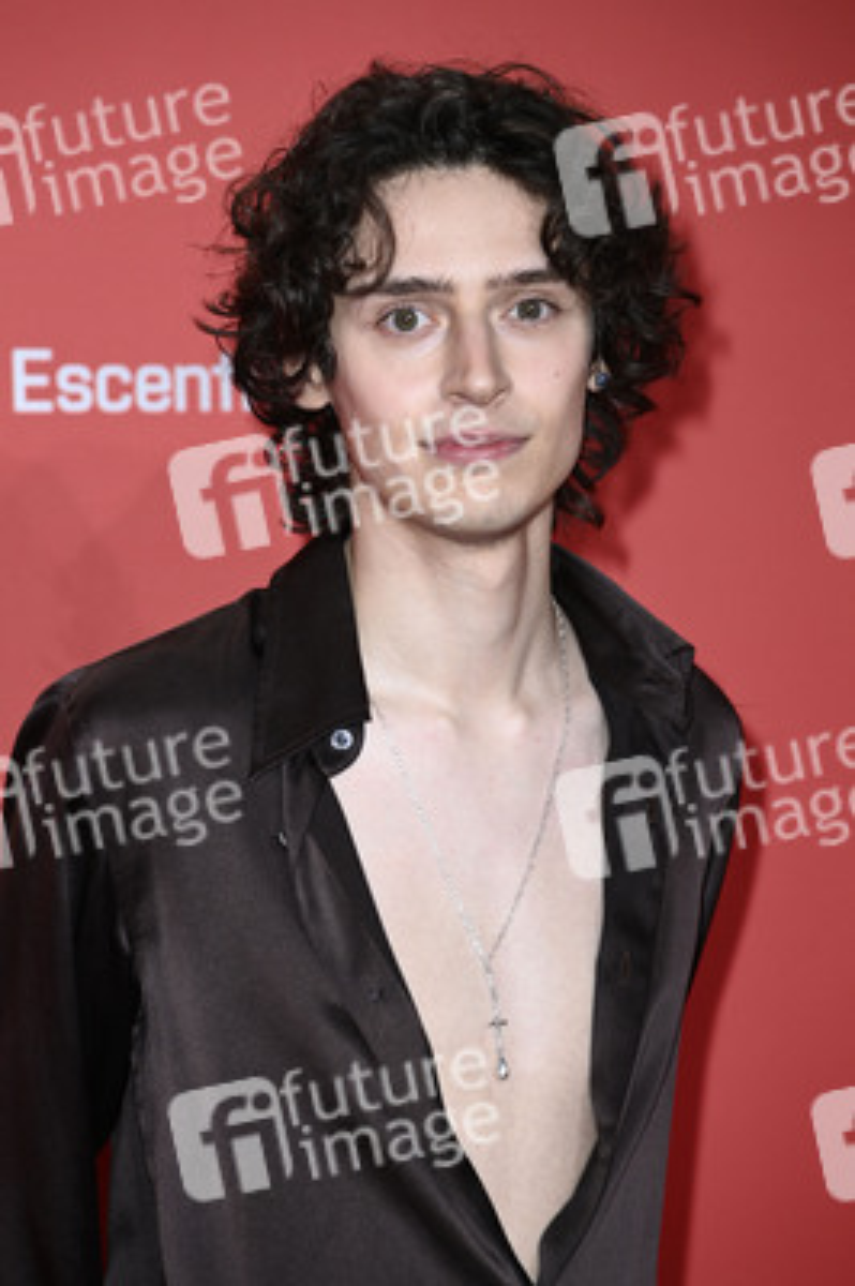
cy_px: 643
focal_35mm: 180
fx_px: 6423
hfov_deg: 7.6
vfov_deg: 11.4
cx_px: 428
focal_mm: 180
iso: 1000
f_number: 5.6
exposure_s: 1/250
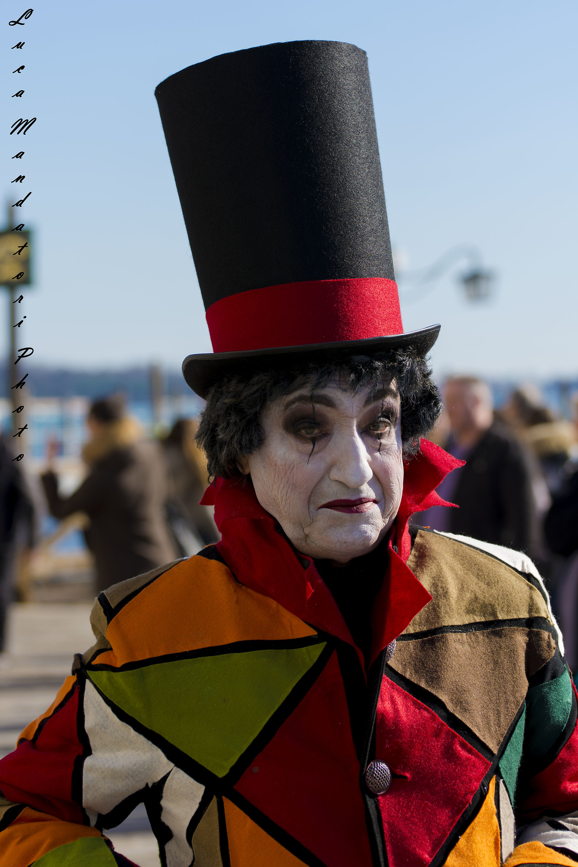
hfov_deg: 10.6
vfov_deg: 15.9
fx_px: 3107
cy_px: 434
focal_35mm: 129
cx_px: 289
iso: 100
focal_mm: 86
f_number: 5
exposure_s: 1/500
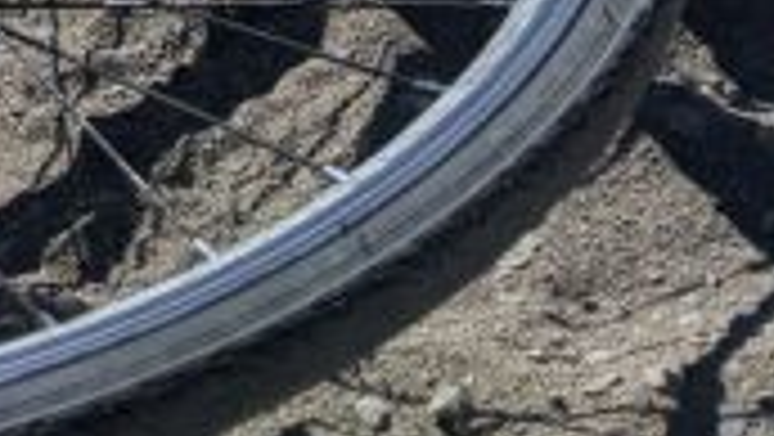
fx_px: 2813
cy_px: -1344
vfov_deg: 6.8
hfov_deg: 15.1
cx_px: -176
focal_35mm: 137
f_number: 1.8
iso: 57
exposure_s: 1/7812
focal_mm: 4.44
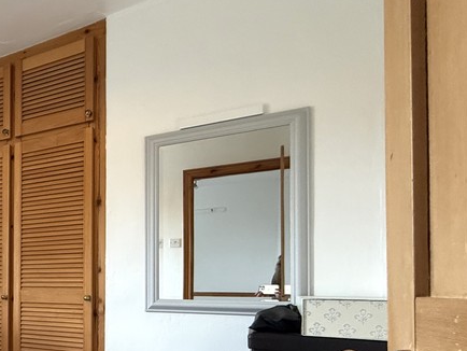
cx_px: -79
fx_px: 445
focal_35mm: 33
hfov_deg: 40.8
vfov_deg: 41.2
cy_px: 280
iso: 320
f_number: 2.2
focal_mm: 2.22
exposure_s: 1/87
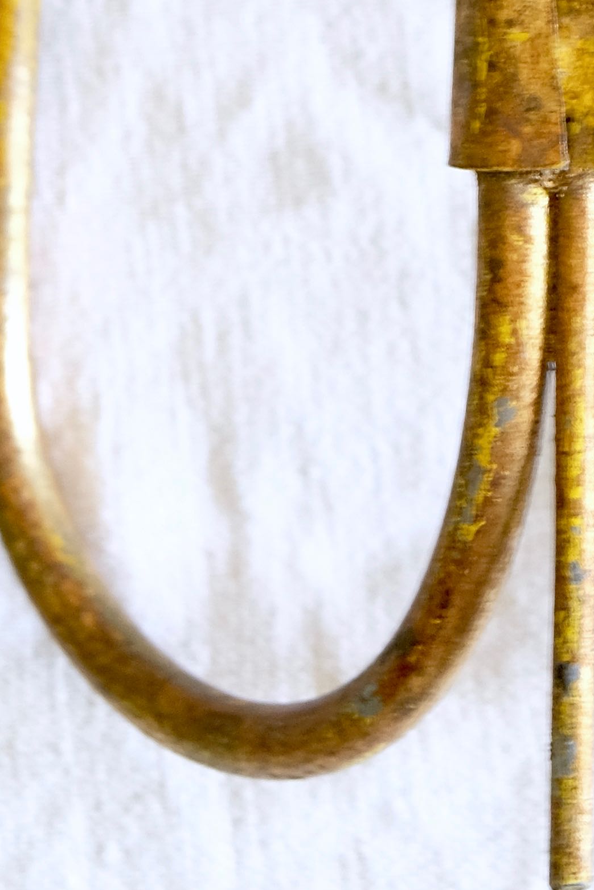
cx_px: 665
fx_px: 4652
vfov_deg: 10.3
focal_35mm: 188
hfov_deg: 7.3
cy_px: -710
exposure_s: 1/26
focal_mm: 32.9
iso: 800
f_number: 3.6
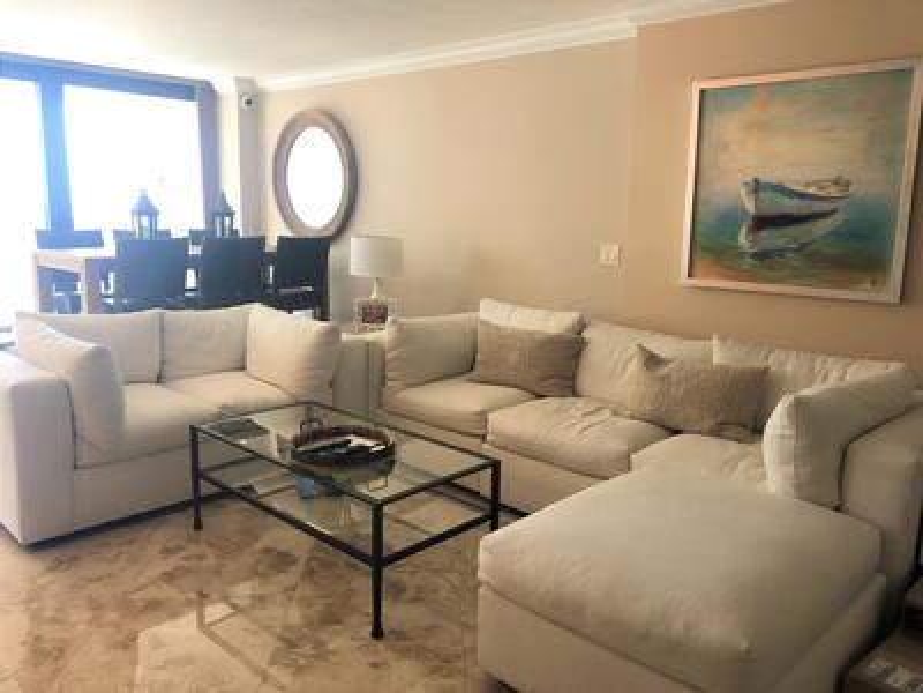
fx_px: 747
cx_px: 462
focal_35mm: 28
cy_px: 346
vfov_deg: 49.7
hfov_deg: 63.4
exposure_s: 1/24
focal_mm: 4
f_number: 1.8
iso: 32
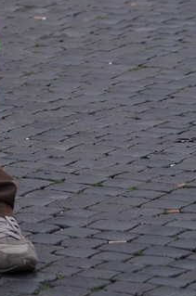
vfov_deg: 4.0
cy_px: -248
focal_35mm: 510
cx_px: -166
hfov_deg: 2.7
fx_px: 4187
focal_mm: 87.5
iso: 100
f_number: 4.5
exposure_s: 1/100
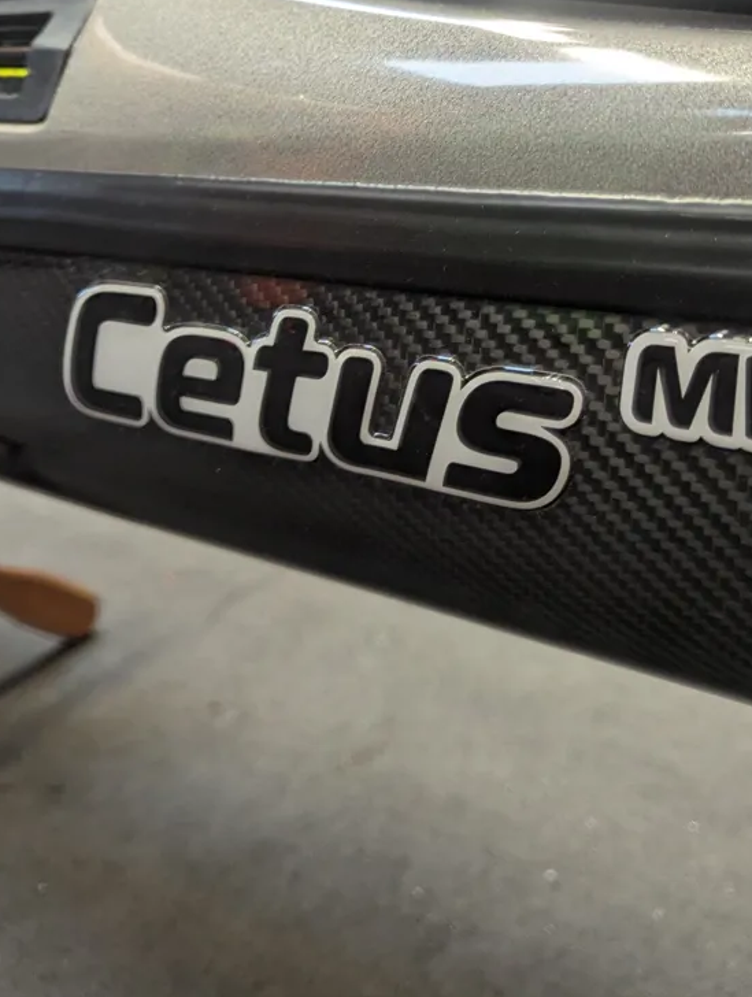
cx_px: 399
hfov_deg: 40.8
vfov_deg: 51.2
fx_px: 1010
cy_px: 303
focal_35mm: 35
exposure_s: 1/100
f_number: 1.85
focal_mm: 6.81
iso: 416
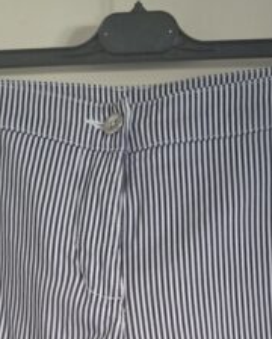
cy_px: 425
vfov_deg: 21.8
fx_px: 803
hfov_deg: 19.2
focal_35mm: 80
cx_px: 130
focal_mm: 5.54
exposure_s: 1/30
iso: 320
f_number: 1.8
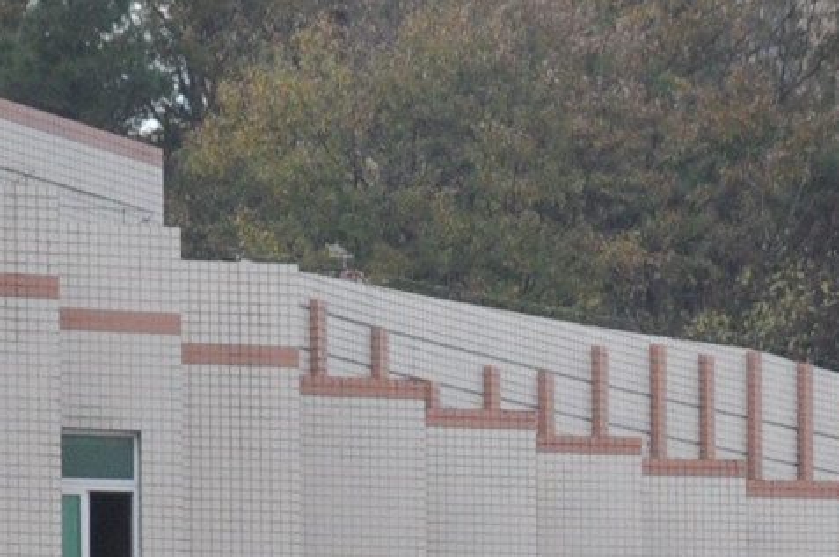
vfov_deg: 1.5
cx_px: 429
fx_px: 21652
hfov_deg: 2.2
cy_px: 1397
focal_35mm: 930
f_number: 8
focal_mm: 92
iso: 560
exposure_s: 1/1000
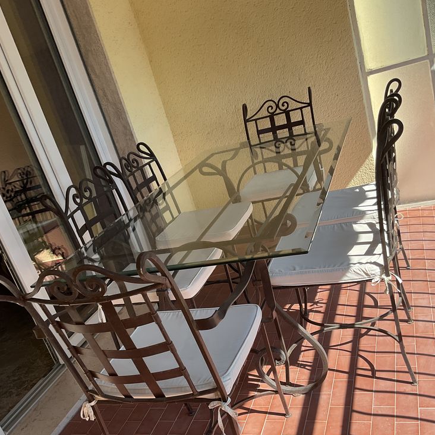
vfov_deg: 46.9
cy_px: 267
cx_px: 213
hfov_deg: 47.2
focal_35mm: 35
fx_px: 498
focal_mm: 3
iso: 16
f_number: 1.8
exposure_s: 1/514
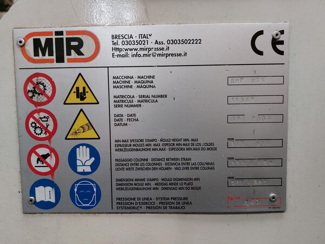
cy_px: 122
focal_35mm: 24
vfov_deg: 56.8
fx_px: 225
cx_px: 162
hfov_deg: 71.6
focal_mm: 5.23
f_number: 1.8
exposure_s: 1/50
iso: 400
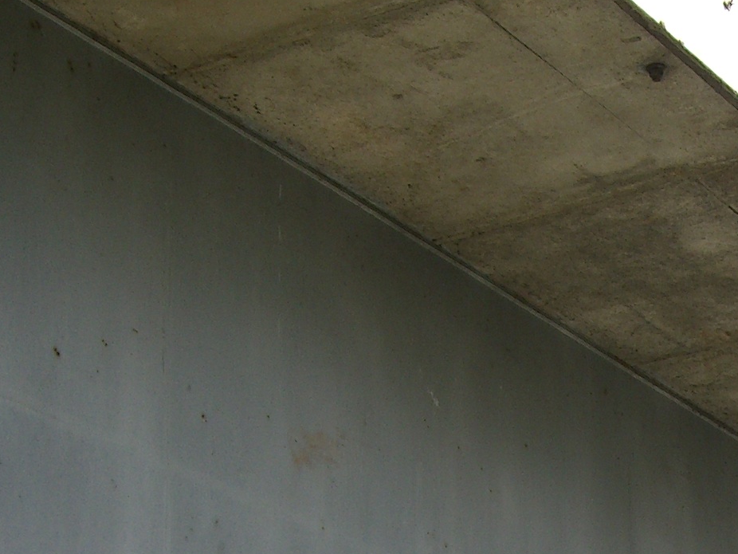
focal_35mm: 126
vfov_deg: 11.3
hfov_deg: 15.2
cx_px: 822
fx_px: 2687
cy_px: 806
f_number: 4
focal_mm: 7.9
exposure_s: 1/320
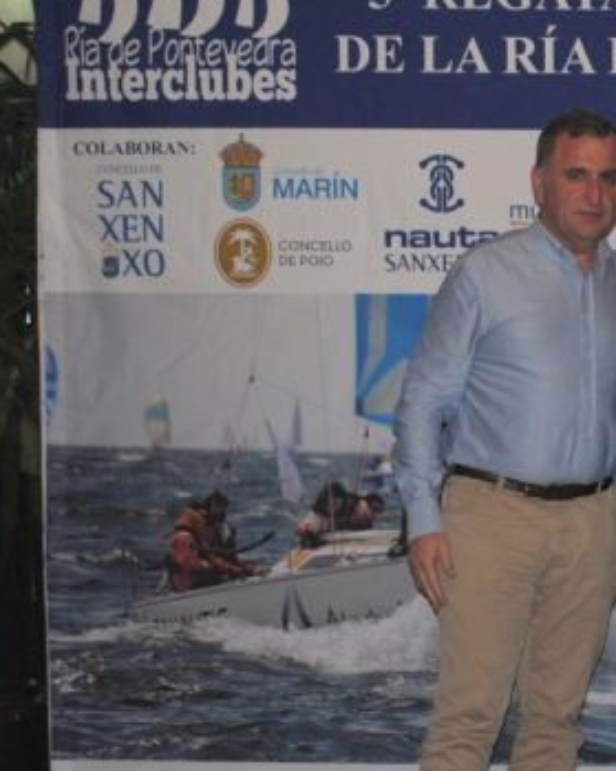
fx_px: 2212
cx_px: 722
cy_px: 472
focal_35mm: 97
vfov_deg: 19.7
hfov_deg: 15.3
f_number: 4.5
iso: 200
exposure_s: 1/60
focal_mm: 30
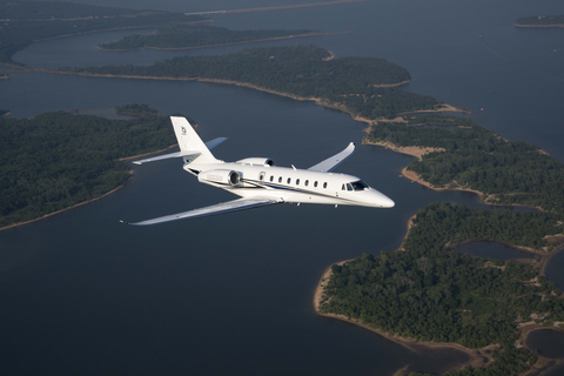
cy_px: 188
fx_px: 971
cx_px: 282
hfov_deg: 32.4
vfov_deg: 21.9
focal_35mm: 62
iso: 640
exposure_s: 1/1000
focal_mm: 62
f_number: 14
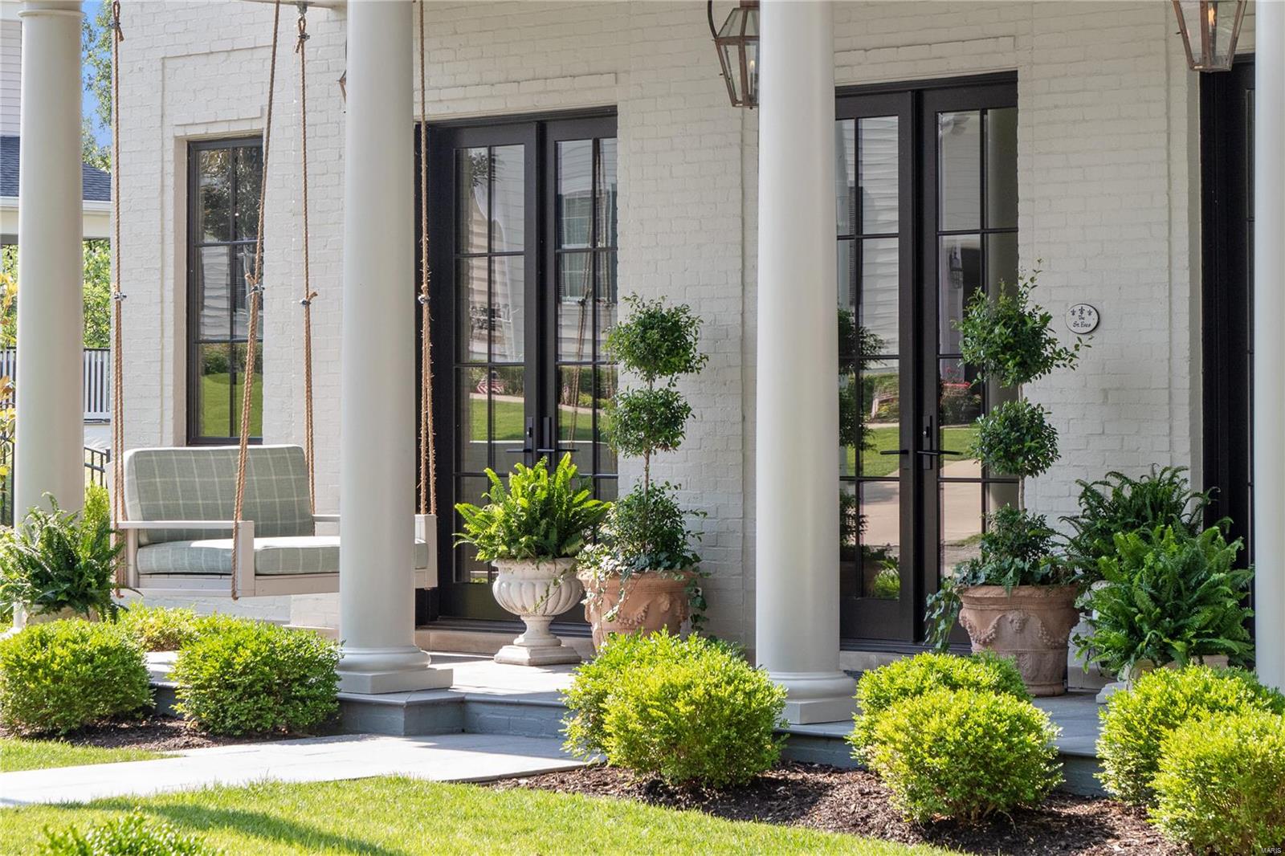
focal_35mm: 108
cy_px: 428
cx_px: 642
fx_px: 3854
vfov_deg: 12.7
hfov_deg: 18.9
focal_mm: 54
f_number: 8
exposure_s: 1/200
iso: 400
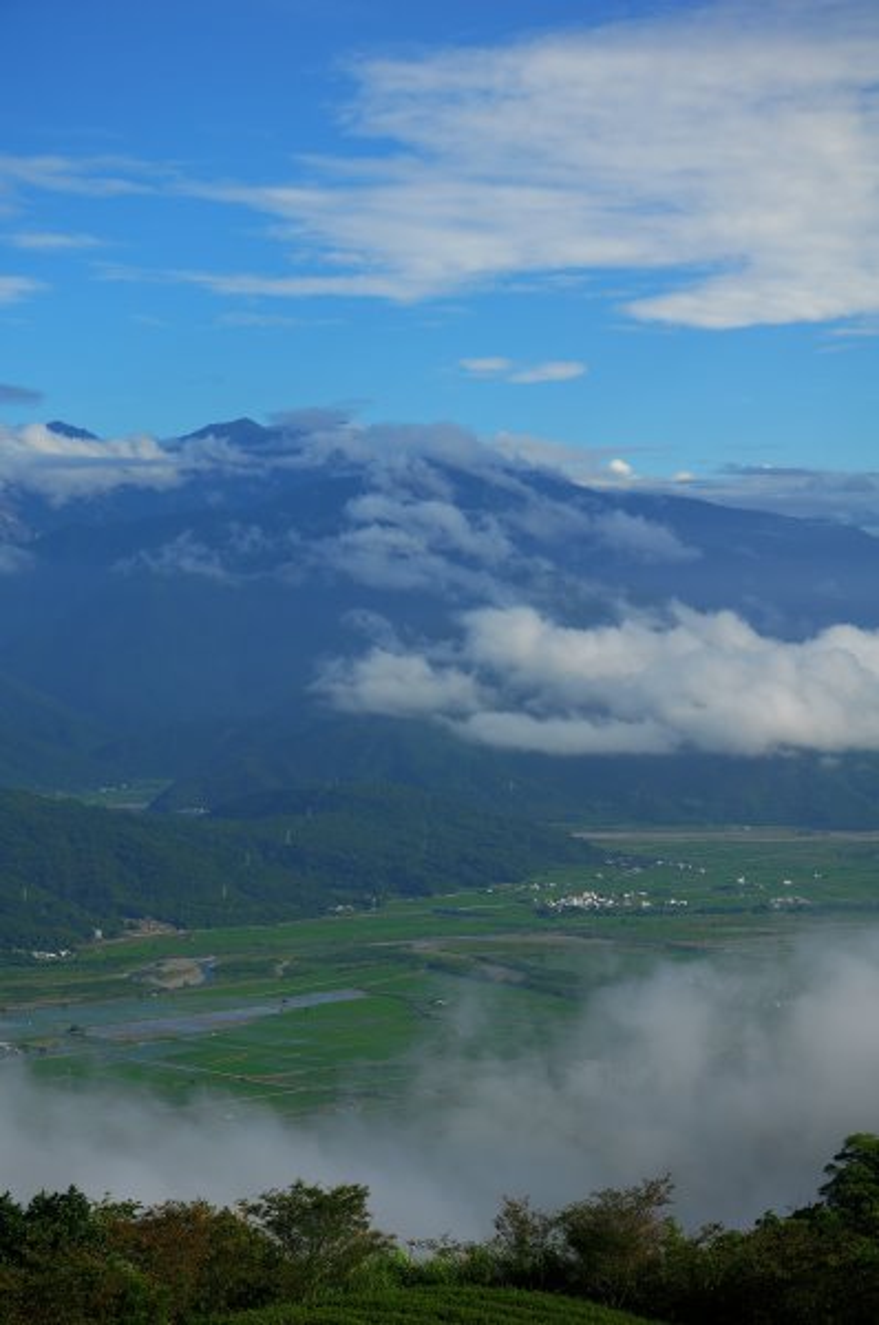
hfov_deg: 18.9
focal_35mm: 72
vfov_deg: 28.1
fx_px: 2646
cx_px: 440
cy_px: 662
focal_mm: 48
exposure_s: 1/320
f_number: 8
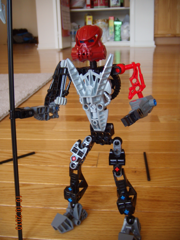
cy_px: 120
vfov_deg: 49.0
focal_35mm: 38
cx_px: 90
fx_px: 263
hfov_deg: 37.7
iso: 100
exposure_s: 1/17.9
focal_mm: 6.4
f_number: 3.5
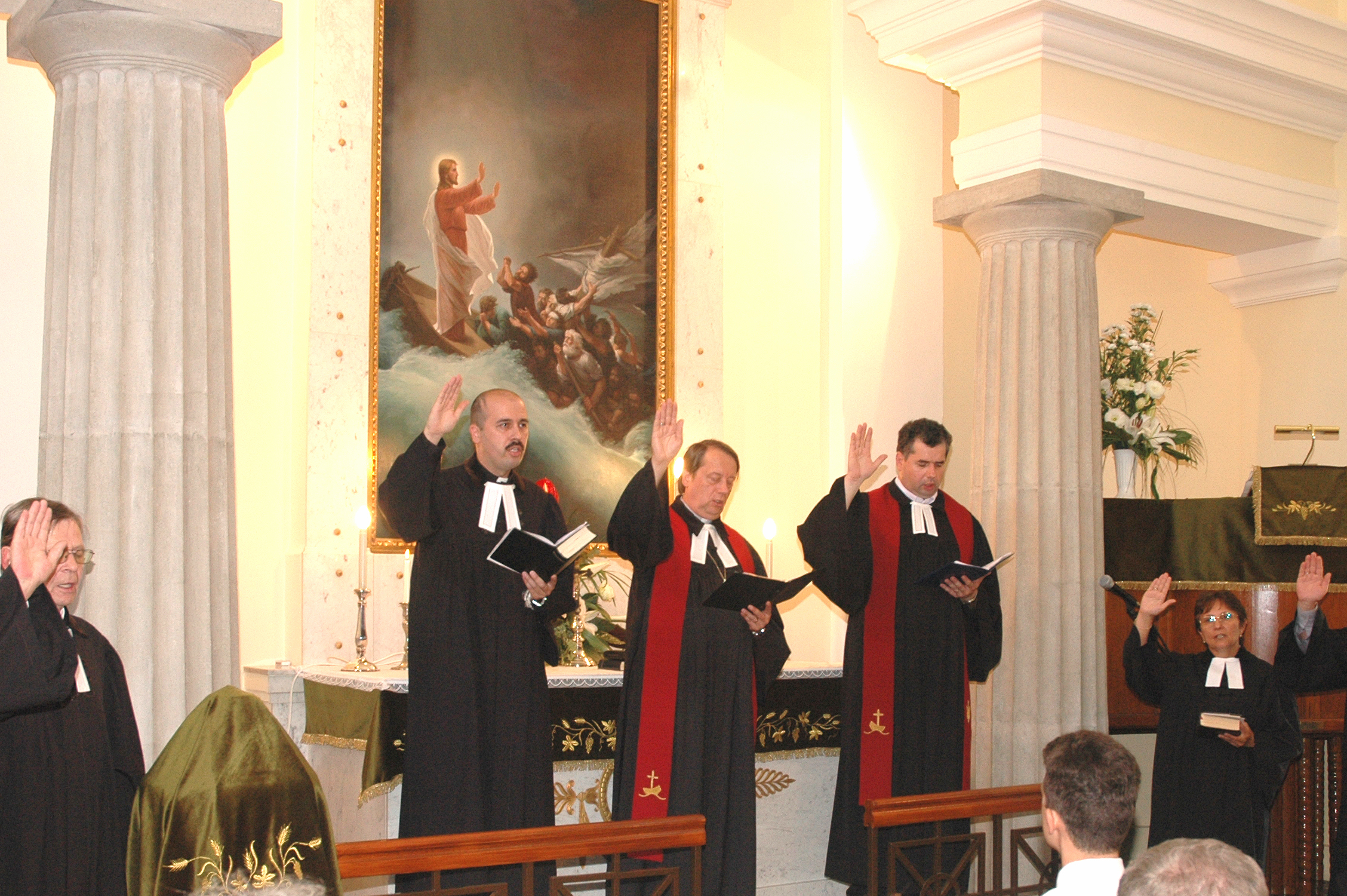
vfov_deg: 30.3
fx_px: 1645
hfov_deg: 44.5
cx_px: 678
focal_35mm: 44
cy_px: 575
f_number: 5.6
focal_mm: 22
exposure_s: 1/40
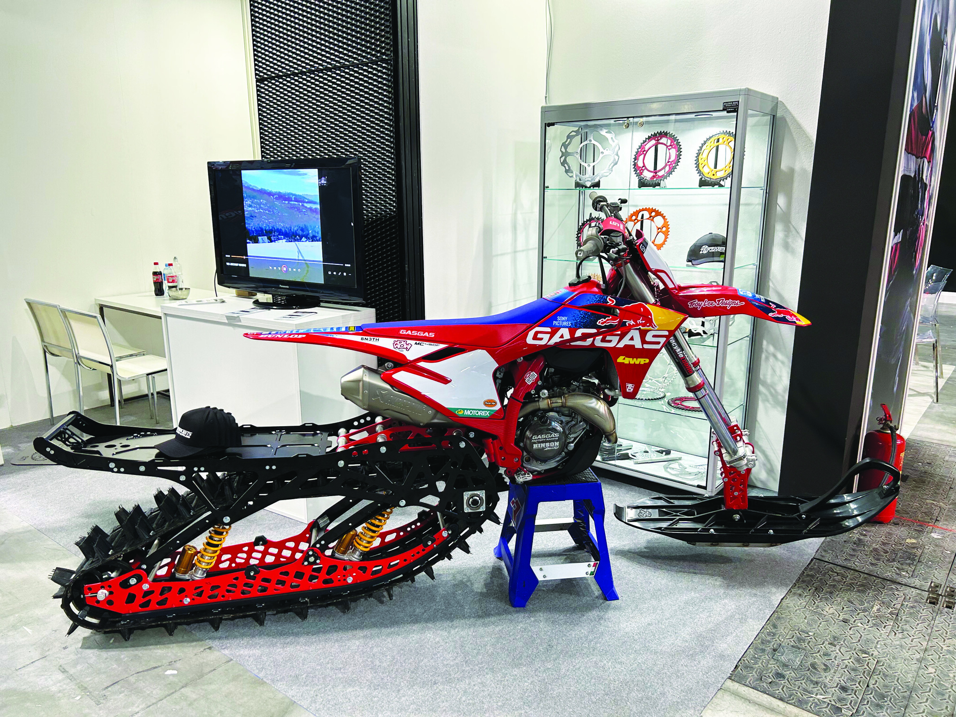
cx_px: 478
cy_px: 358
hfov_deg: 67.3
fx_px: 718
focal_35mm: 26
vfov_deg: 53.1
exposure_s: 1/100
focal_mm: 5.7
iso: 125
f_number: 1.5
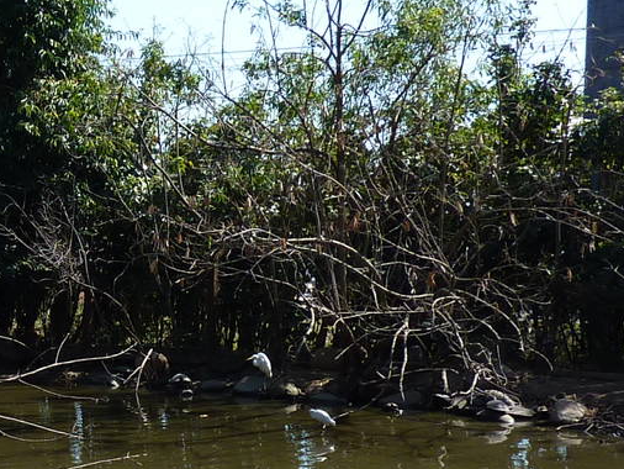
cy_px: 392
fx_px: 1425
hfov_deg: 22.7
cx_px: -123
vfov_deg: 18.5
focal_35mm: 79
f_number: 4
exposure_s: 1/400
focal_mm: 4.1
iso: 80
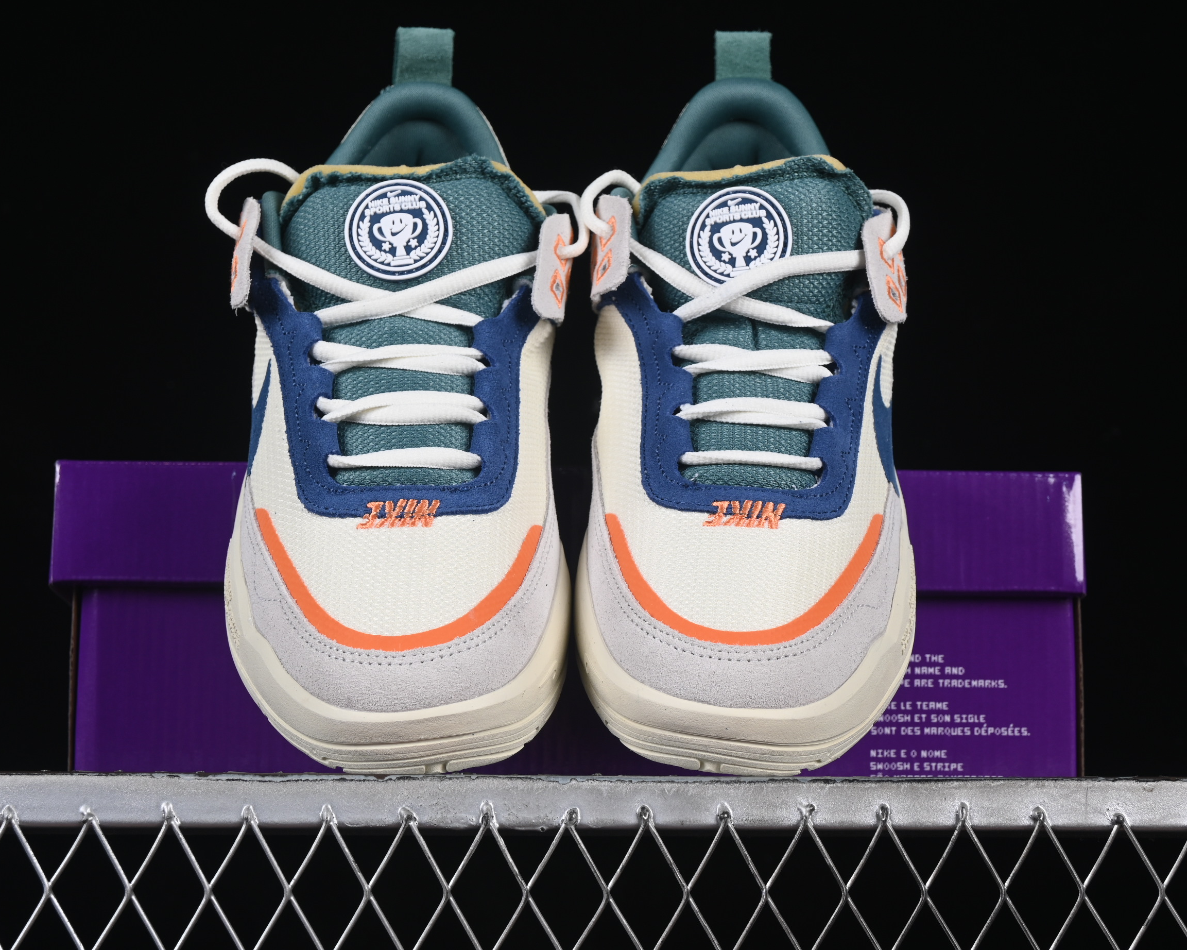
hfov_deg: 22.5
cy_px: 477
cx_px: 594
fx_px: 2986
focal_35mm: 85
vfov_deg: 18.1
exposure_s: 1/80
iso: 160
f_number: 8
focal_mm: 50
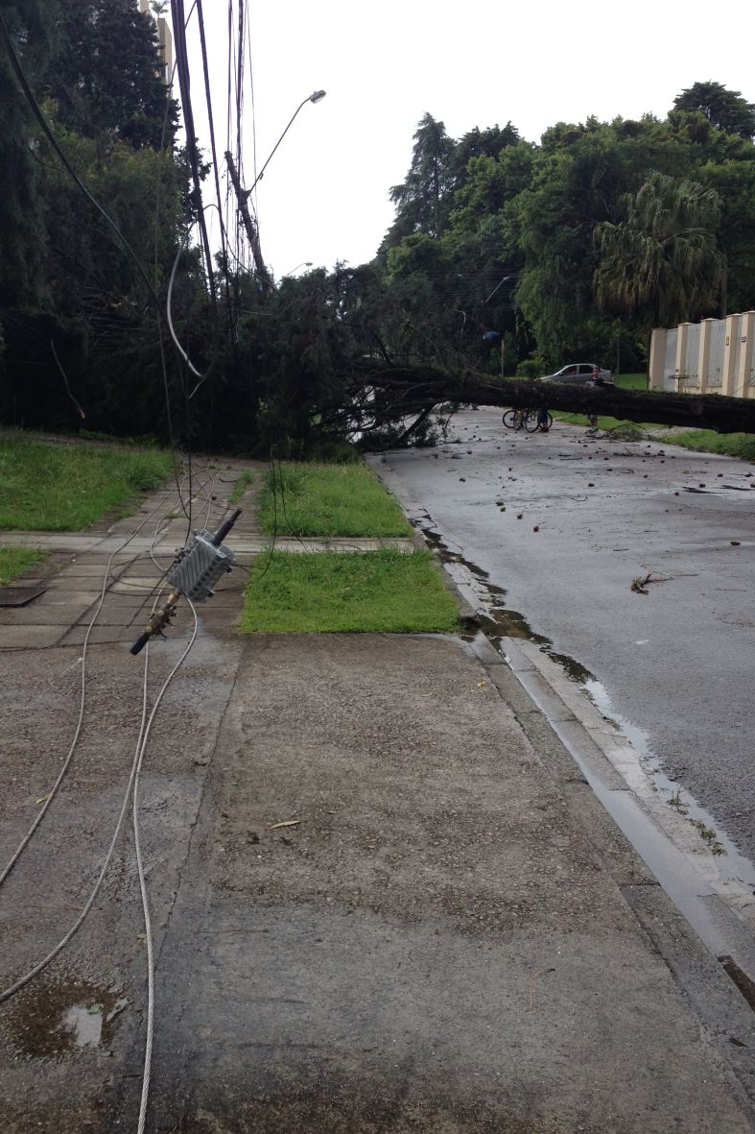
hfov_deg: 35.9
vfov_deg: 51.9
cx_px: 347
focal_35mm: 37
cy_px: 566
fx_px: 1164
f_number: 2.4
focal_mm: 4.28
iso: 50
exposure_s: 1/383
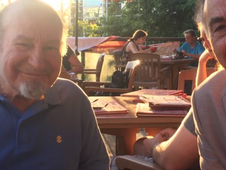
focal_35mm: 69
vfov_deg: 21.3
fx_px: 451
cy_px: 71
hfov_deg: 28.1
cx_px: 141
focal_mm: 4.15
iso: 40
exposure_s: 1/120
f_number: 2.2
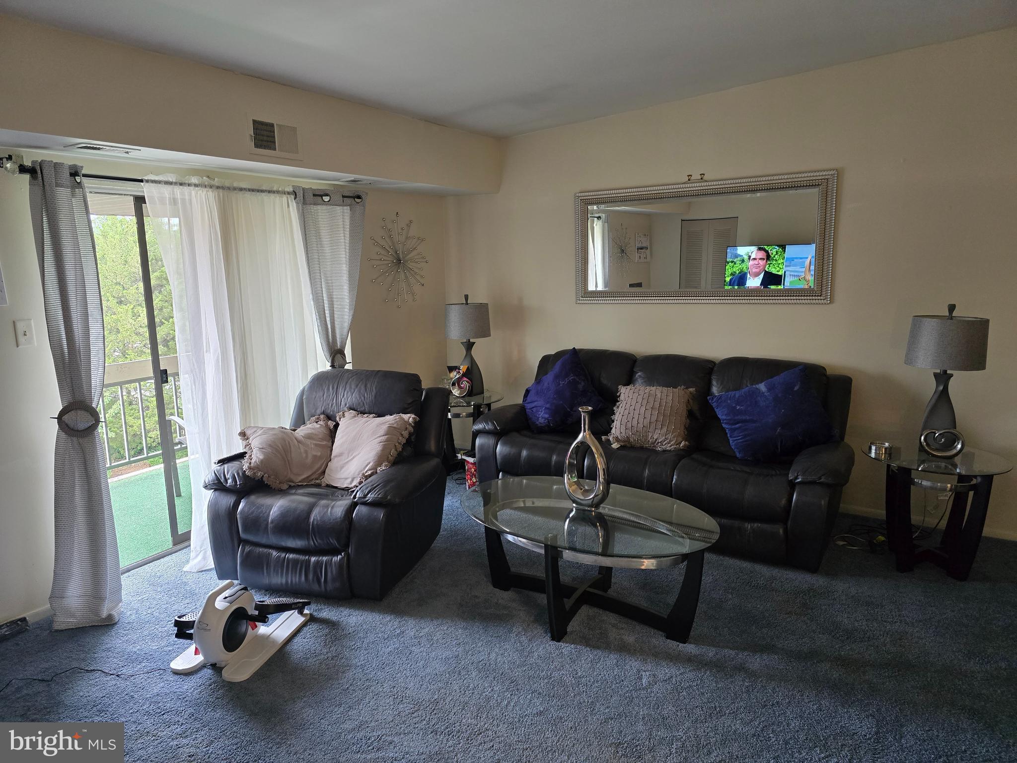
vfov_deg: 58.9
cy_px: 382
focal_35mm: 23
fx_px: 676
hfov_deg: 73.9
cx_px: 508
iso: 500
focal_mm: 6.3
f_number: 1.7
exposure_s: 1/120
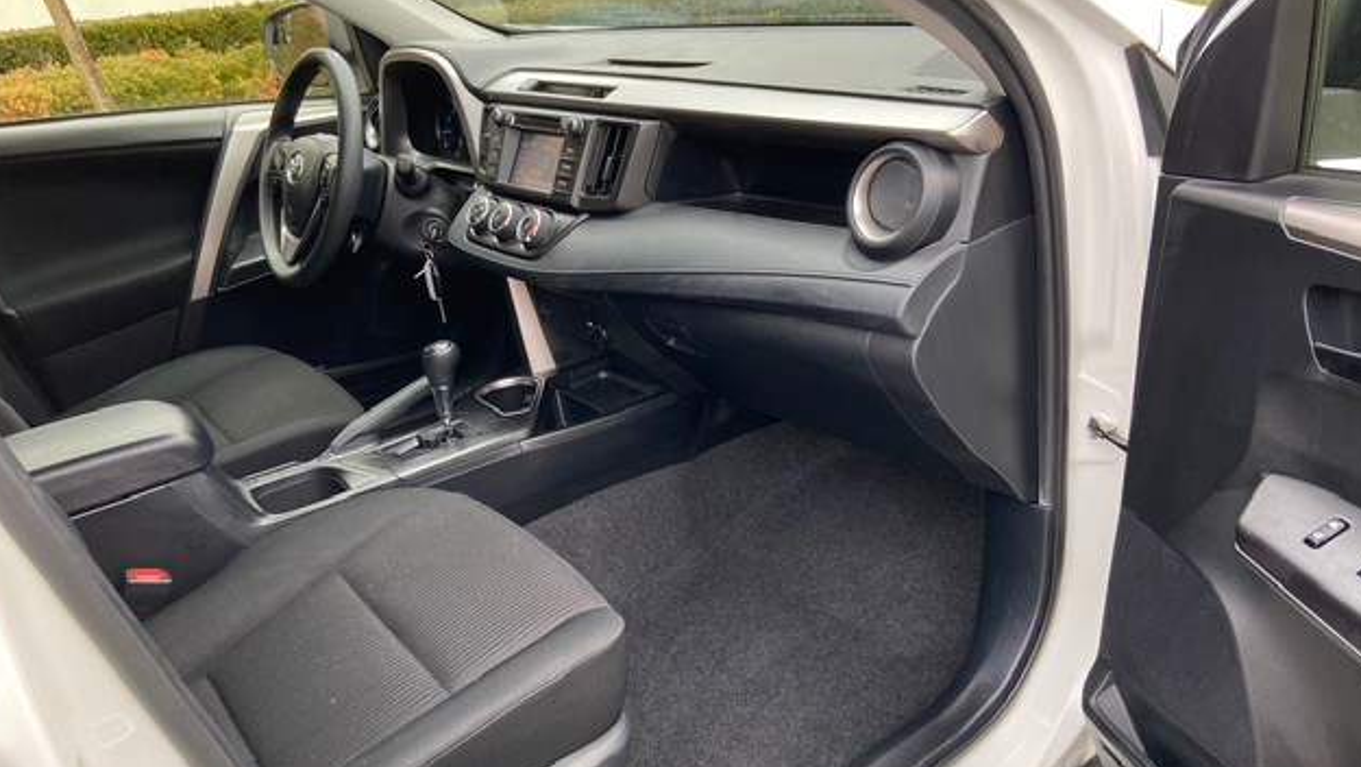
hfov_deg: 66.0
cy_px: 410
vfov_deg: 40.2
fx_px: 1047
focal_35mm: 29
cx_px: 677
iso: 125
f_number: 1.8
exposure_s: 1/110
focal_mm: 4.25
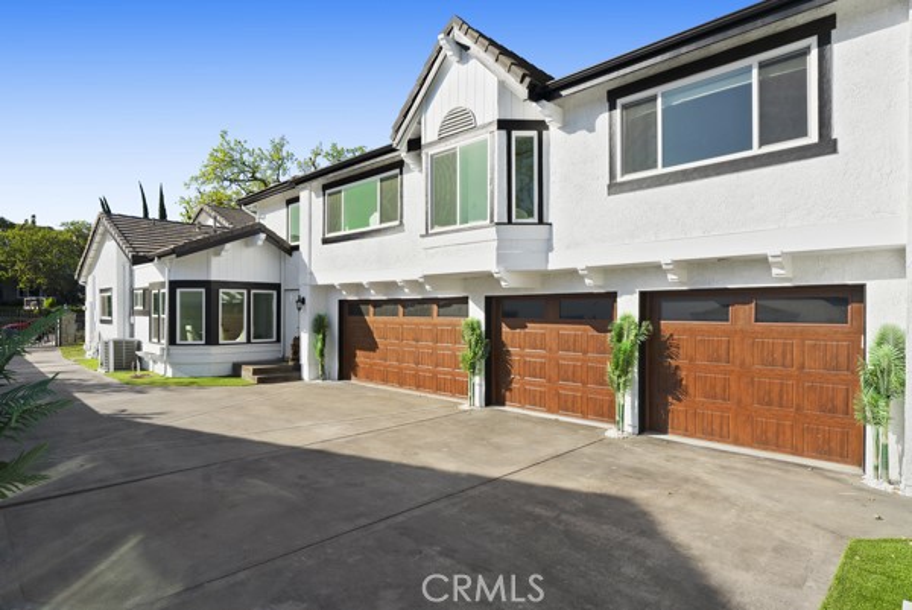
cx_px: 456
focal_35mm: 20
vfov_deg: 62.0
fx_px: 507
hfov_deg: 83.9
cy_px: 305
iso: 80
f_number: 8
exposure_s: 1/90
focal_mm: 20
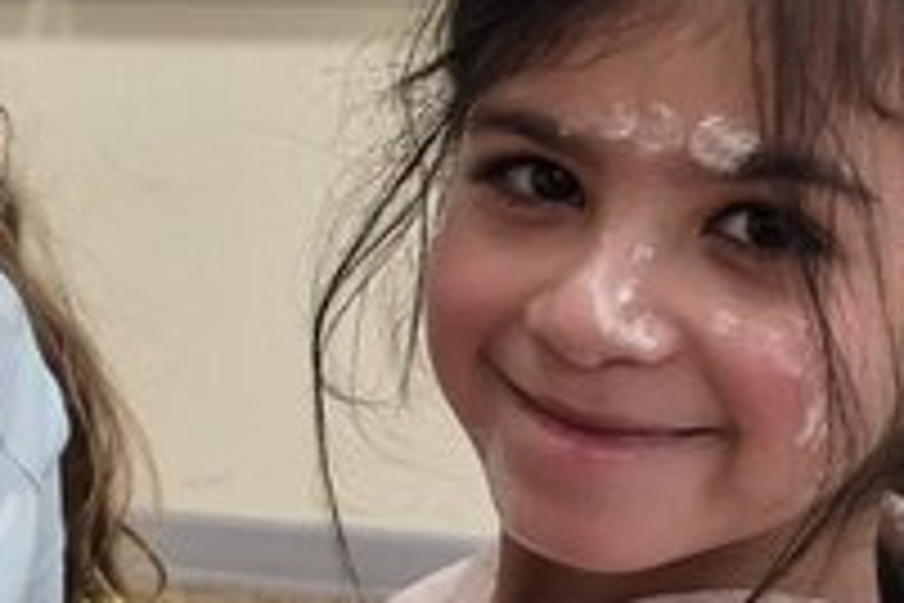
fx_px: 2988
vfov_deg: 11.4
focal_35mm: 119
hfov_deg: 13.5
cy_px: 598
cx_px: -1124
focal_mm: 5.4
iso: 125
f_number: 1.8
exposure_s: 1/180
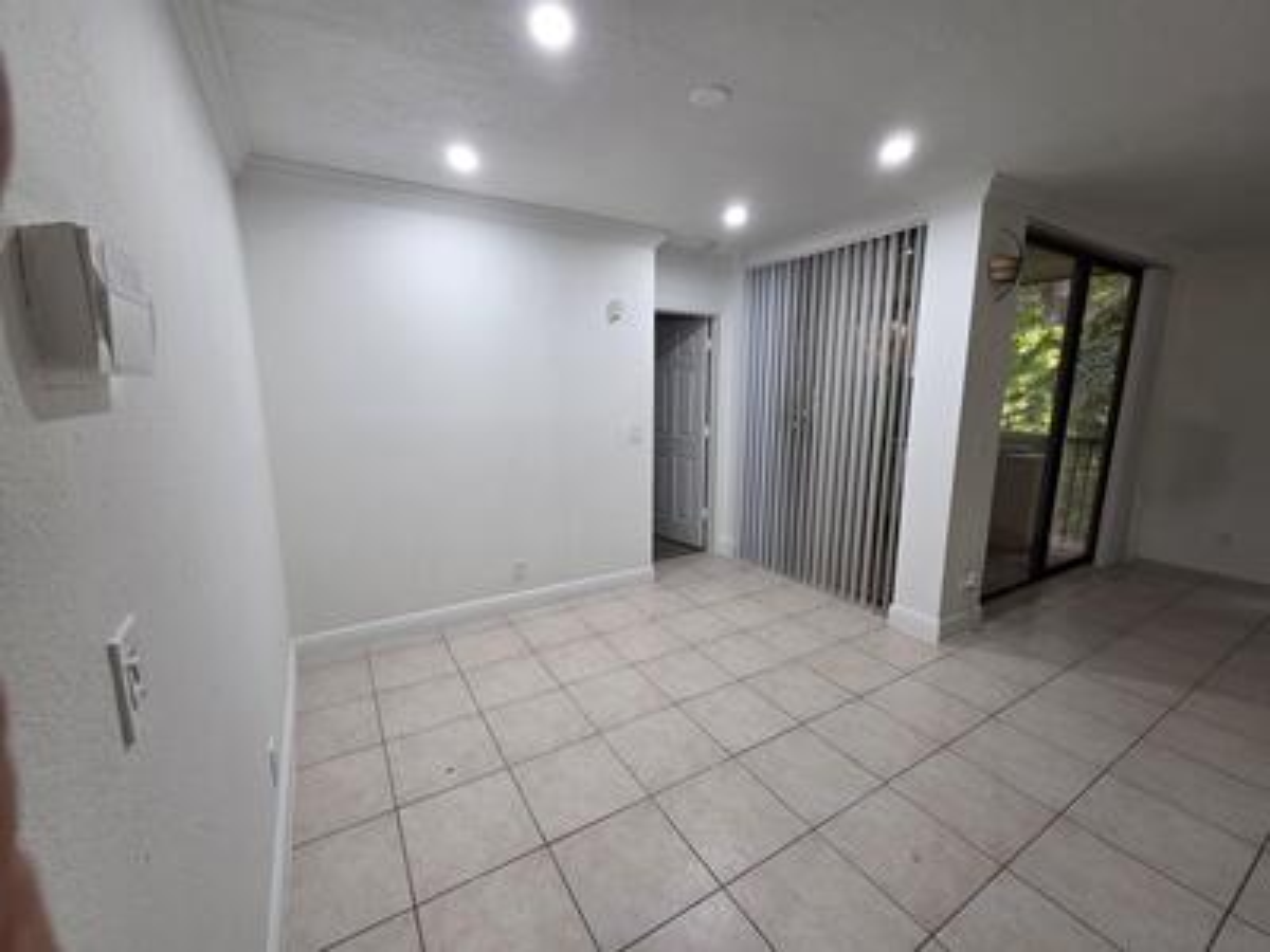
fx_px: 477
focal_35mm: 13
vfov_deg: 89.9
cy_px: 476
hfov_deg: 106.2
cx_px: 635
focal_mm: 2.2
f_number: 2.2
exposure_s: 1/60
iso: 160
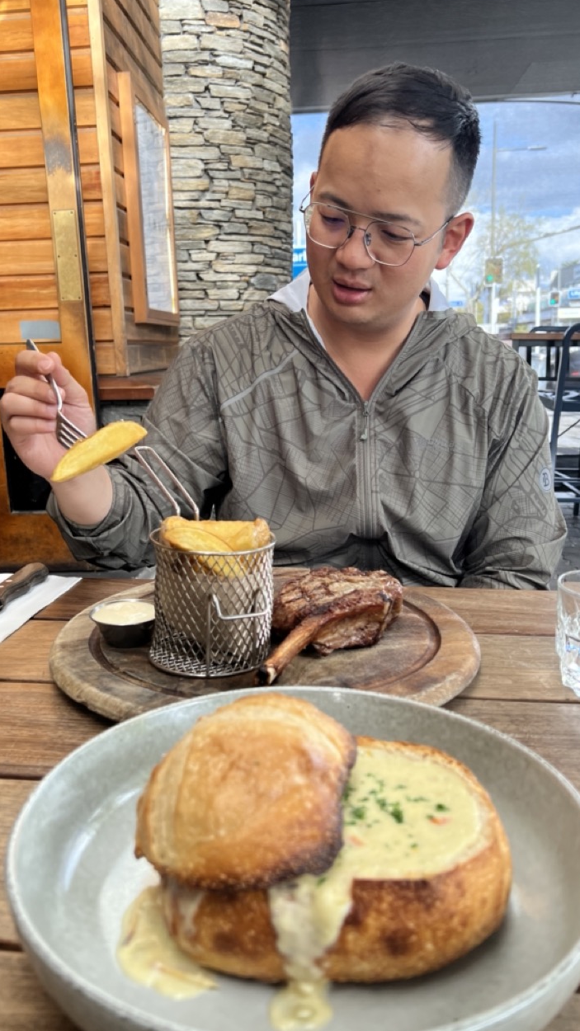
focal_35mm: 29
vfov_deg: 66.1
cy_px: 509
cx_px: 275
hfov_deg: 40.2
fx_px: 793
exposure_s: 1/195
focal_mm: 5.7
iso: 50
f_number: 1.5
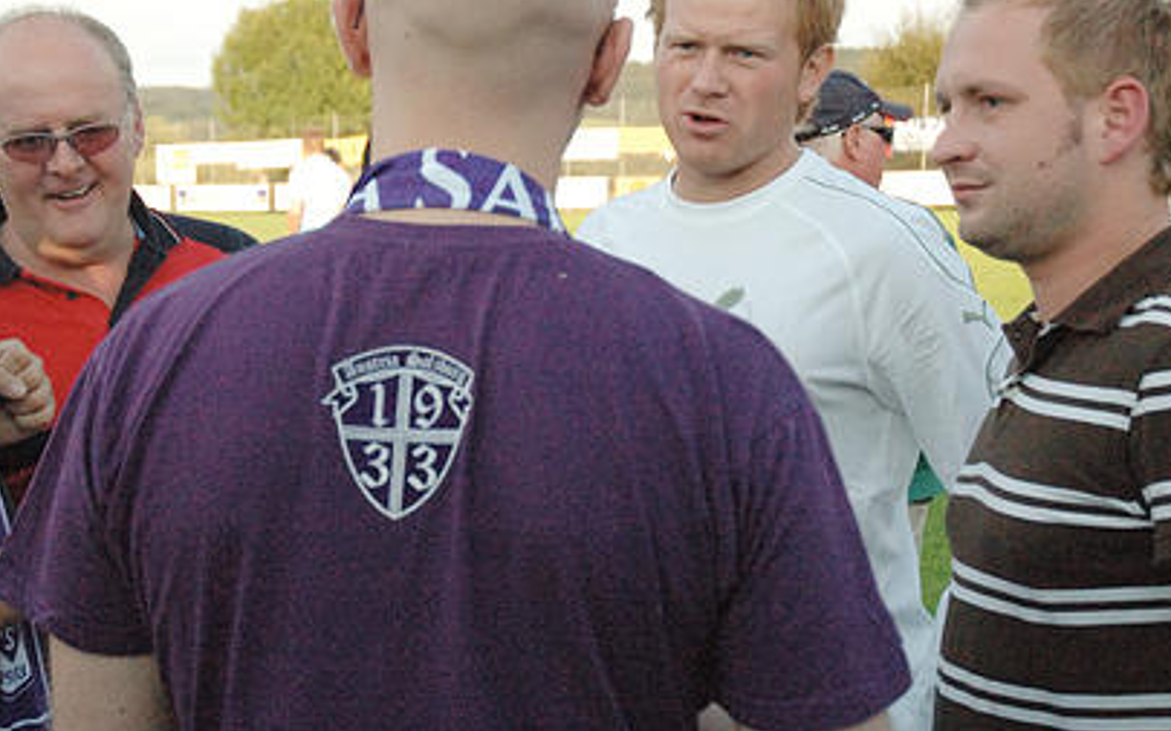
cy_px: 357
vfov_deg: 18.9
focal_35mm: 69
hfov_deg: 29.8
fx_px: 2193
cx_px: 492
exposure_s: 1/2500
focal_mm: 31
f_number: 4.5
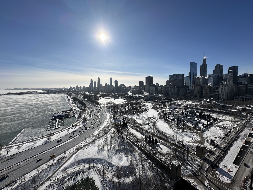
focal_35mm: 14
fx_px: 102
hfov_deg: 102.1
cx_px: 126
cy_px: 95
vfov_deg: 85.7
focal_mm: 2.22
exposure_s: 1/7813
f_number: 2.2
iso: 40
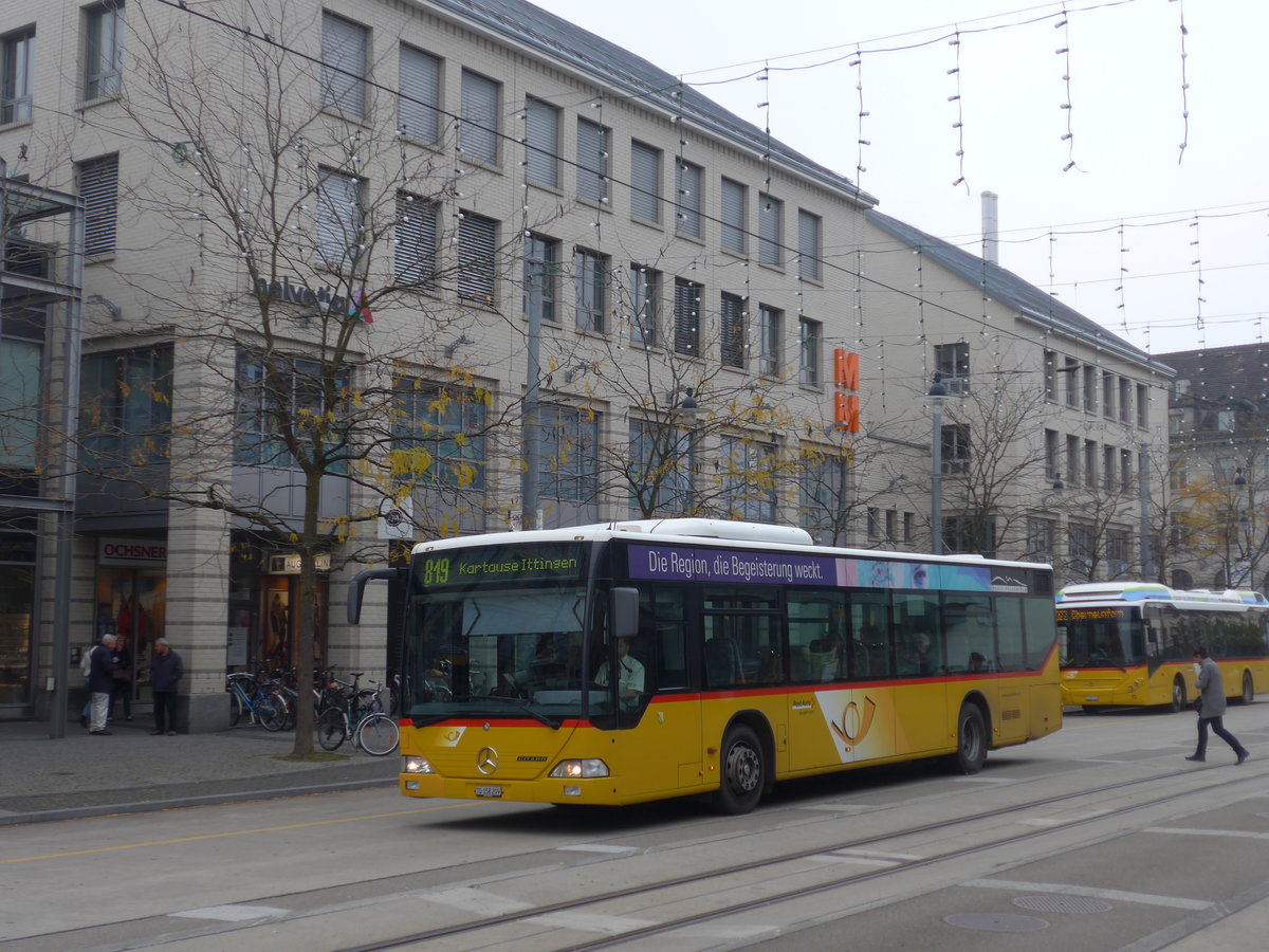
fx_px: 1686
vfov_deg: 31.5
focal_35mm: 46
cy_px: 476
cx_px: 634
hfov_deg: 41.2
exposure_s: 1/320
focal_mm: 9.5
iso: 80
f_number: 3
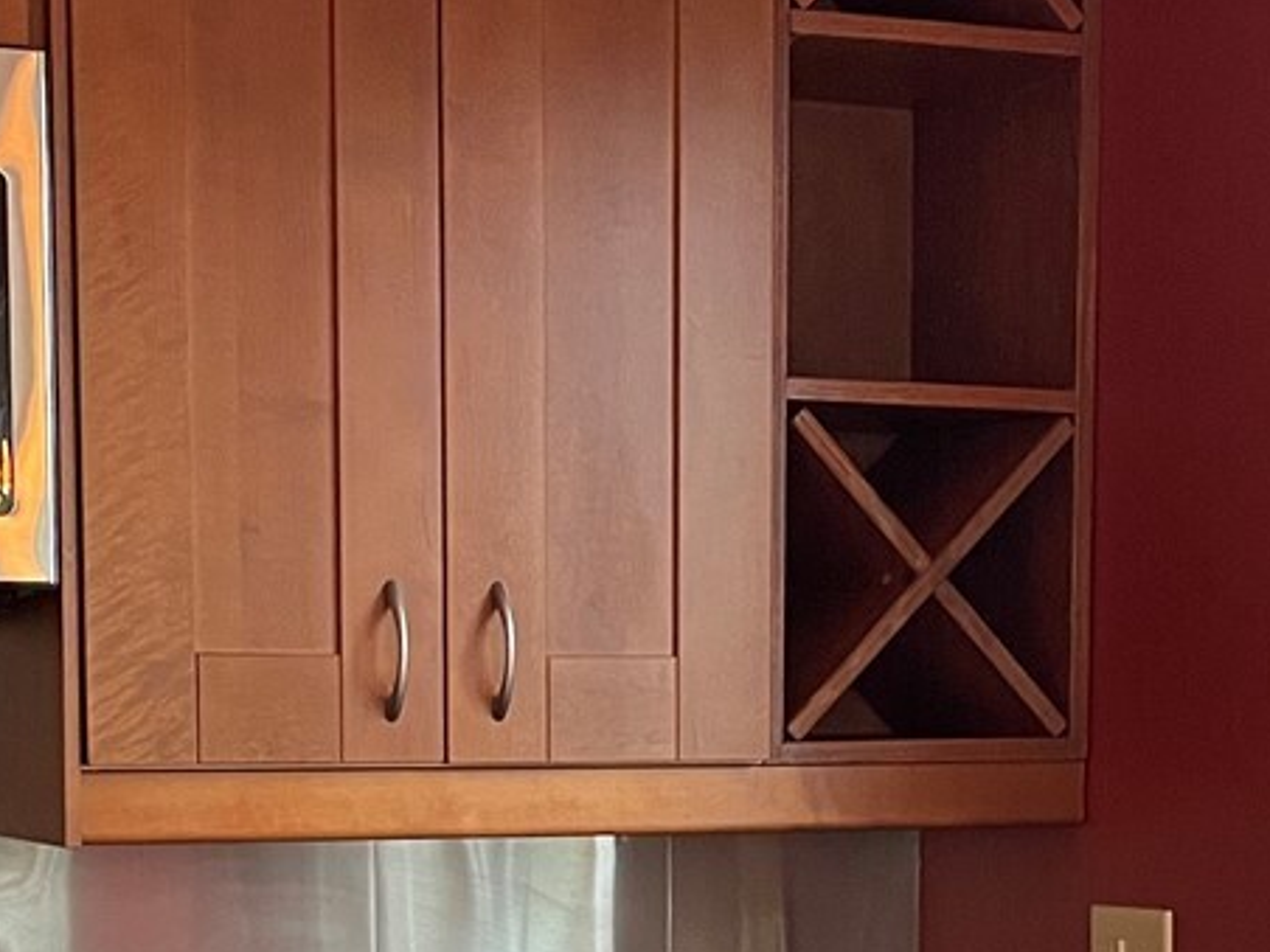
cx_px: 705
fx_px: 3375
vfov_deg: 15.7
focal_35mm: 92
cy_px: 989
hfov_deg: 21.3
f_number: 1.6
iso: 200
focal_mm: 4.2
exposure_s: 1/60
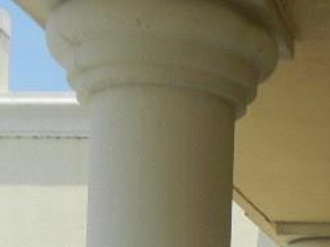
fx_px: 1182
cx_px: 381
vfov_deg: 10.9
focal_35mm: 124
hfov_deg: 15.4
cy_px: 501
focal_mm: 5.4
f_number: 7
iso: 160
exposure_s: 1/407
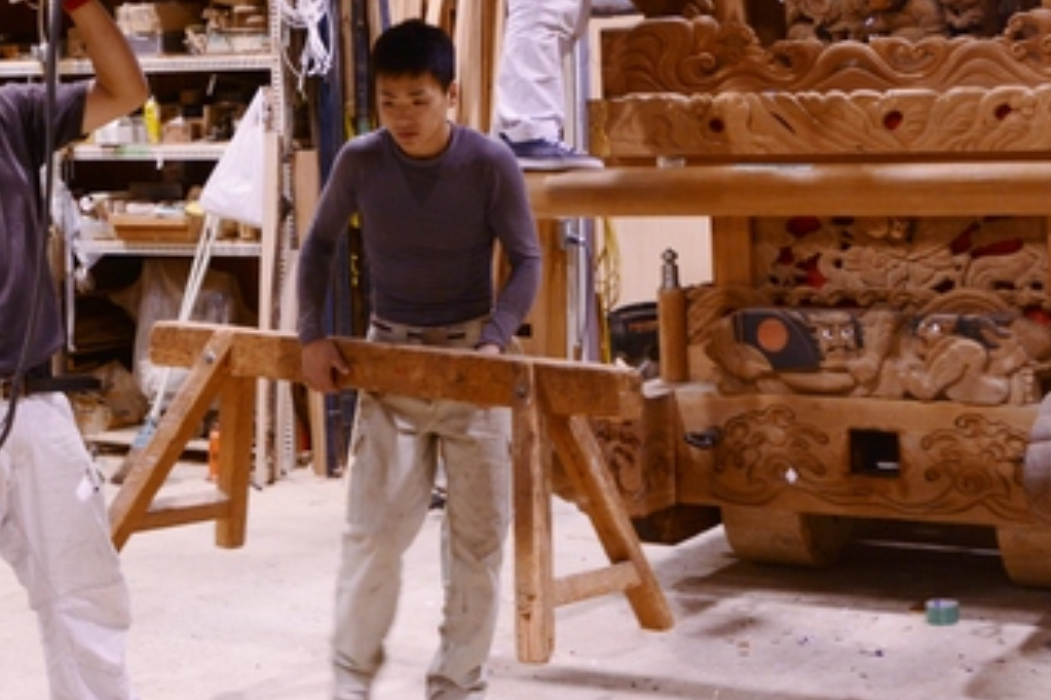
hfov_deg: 27.3
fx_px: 2159
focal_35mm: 74
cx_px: 653
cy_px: -8
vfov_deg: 17.9
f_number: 6.3
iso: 1100
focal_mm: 35
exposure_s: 1/60
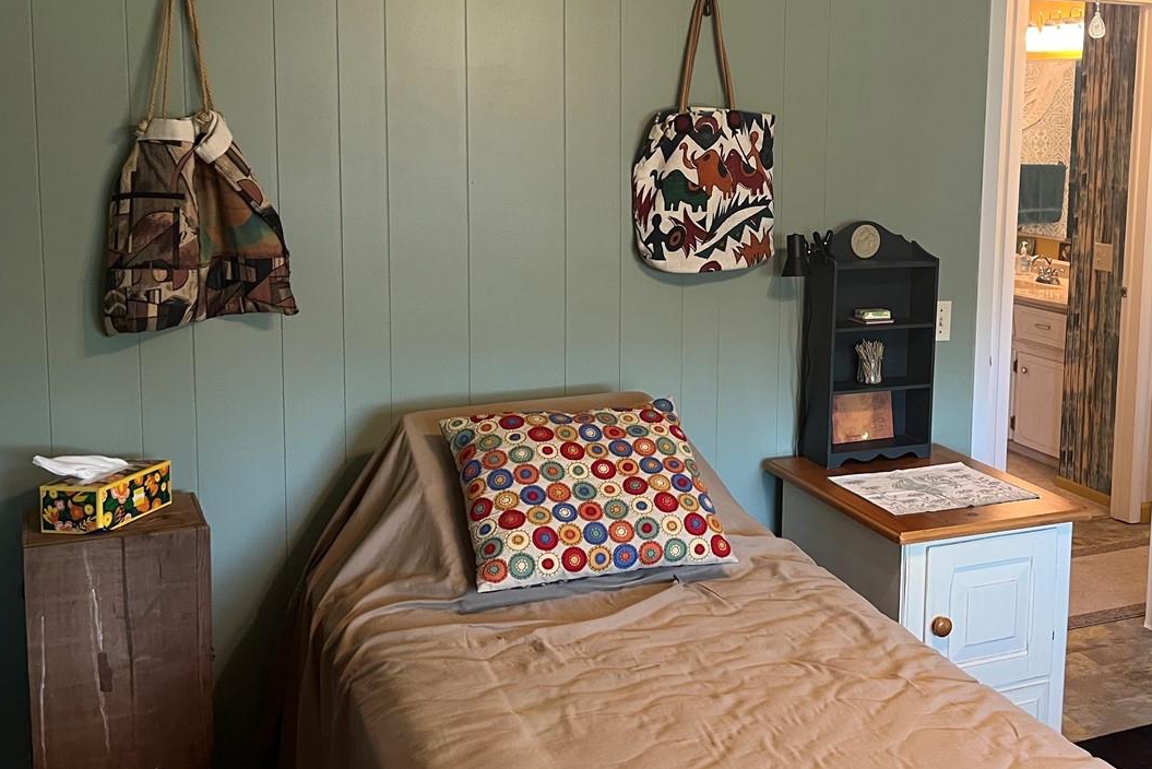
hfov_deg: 46.7
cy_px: 286
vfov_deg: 32.5
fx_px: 1312
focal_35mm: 41
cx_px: 765
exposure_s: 1/60
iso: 160
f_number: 1.6
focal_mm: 5.1
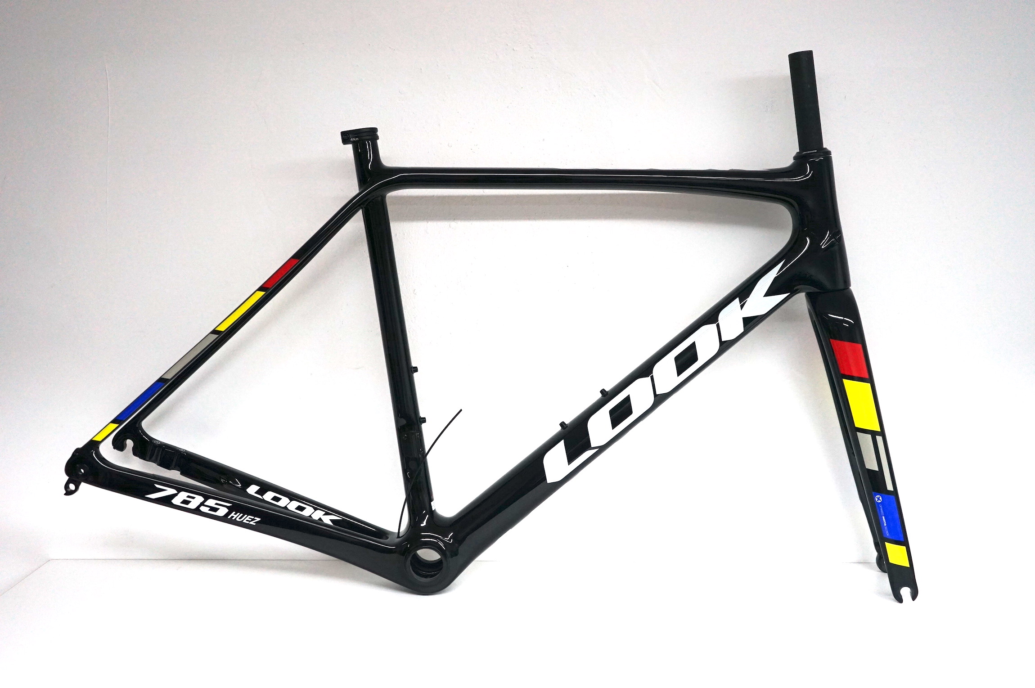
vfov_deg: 35.9
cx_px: 518
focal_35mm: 37
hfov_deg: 51.9
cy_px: 344
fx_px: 1063
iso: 1600
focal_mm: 37
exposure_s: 1/160
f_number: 4
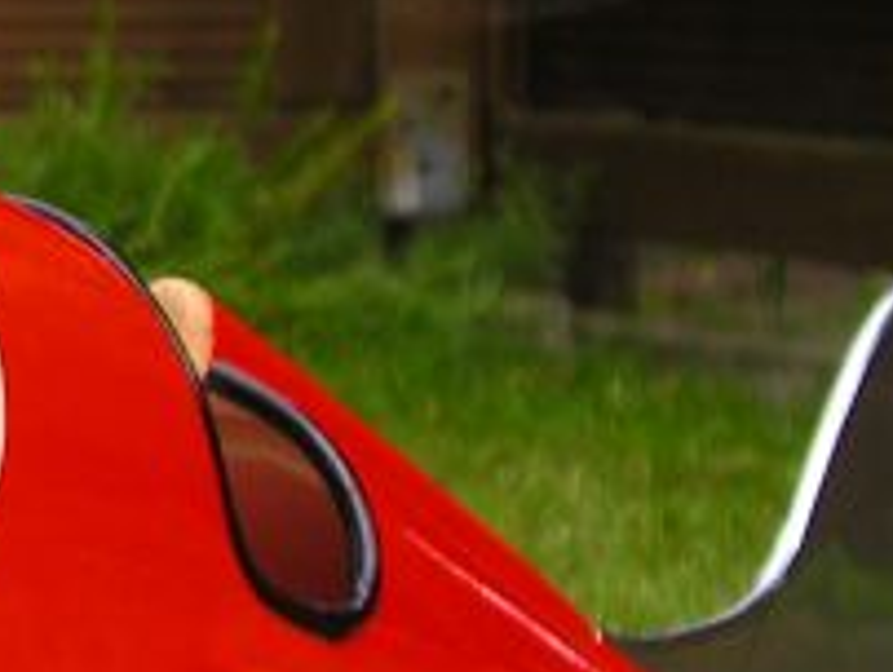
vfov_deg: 6.1
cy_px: 382
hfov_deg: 7.8
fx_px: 6328
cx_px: -769
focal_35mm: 245
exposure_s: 1/222
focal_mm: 12.8
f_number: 3.5
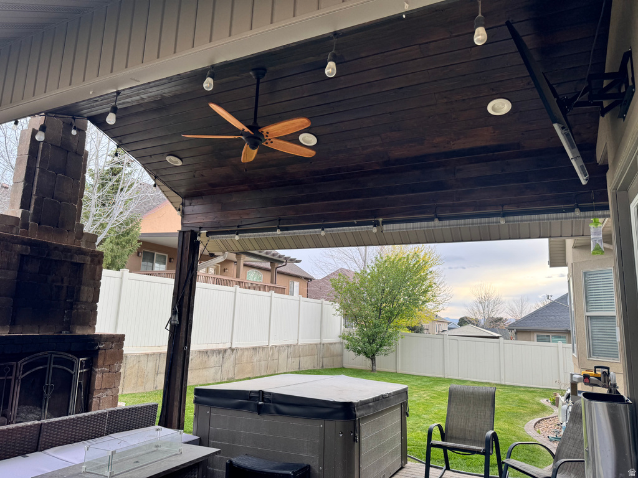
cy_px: 239
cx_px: 319
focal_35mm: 24
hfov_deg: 71.6
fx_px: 442
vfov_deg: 56.8
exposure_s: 1/553
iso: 80
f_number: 1.78
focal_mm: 6.76
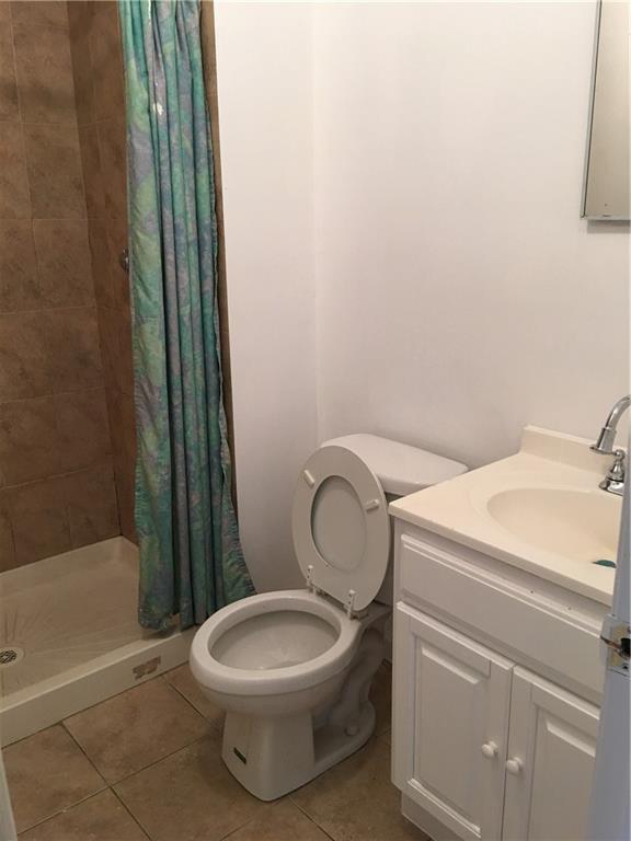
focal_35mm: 29
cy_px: 420
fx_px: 705
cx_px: 316
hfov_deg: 48.2
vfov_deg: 61.7
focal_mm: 4.15
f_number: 2.2
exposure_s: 1/17
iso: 64
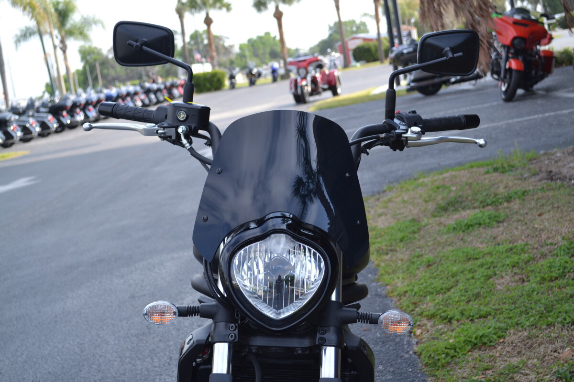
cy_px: 191
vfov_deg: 23.8
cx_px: 287
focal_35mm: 57
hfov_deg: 35.1
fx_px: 909
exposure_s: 1/125
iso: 100
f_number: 5.6
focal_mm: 38
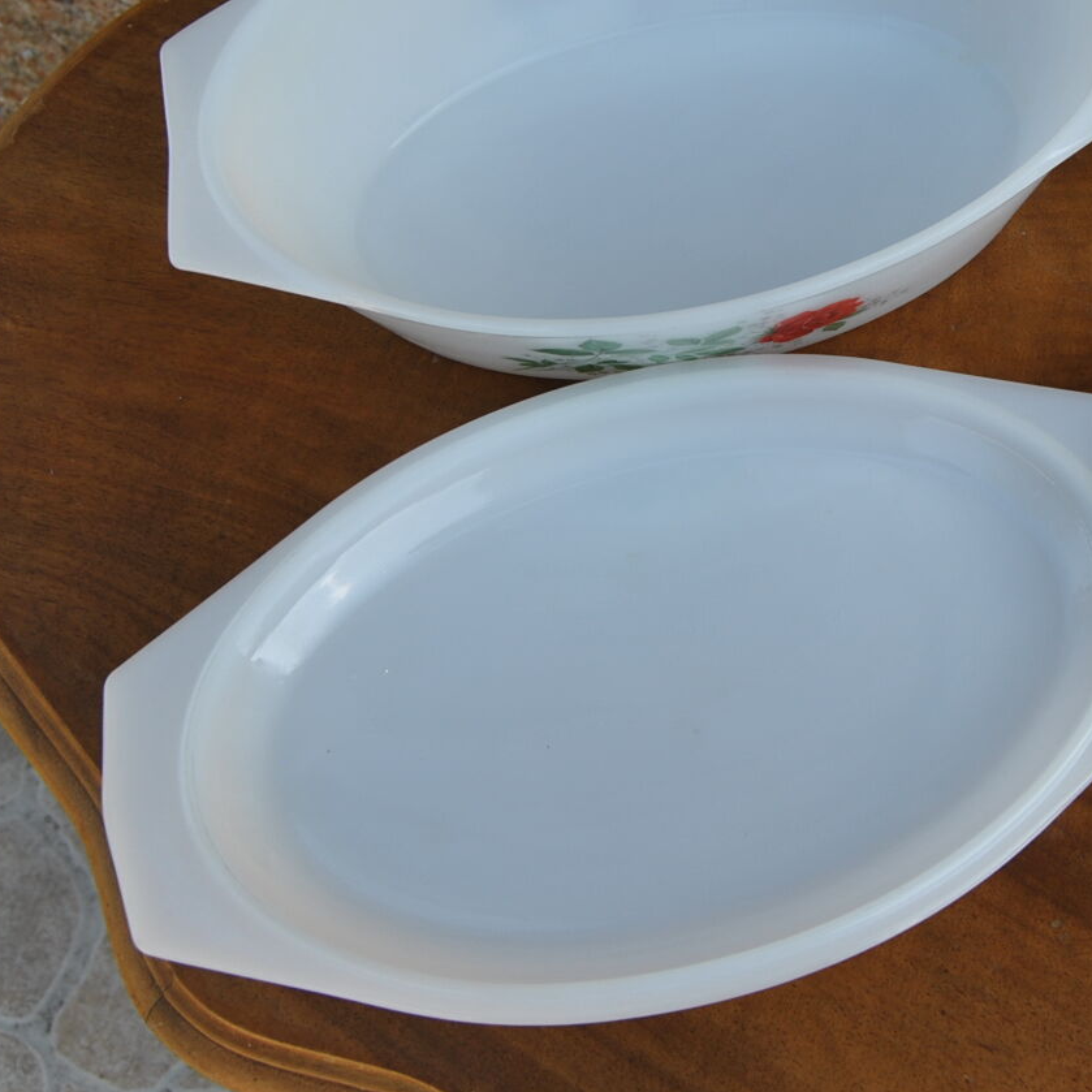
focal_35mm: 53
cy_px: 333
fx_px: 1892
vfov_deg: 31.8
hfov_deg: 31.7
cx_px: 804
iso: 100
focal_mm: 18
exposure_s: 1/160
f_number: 6.3
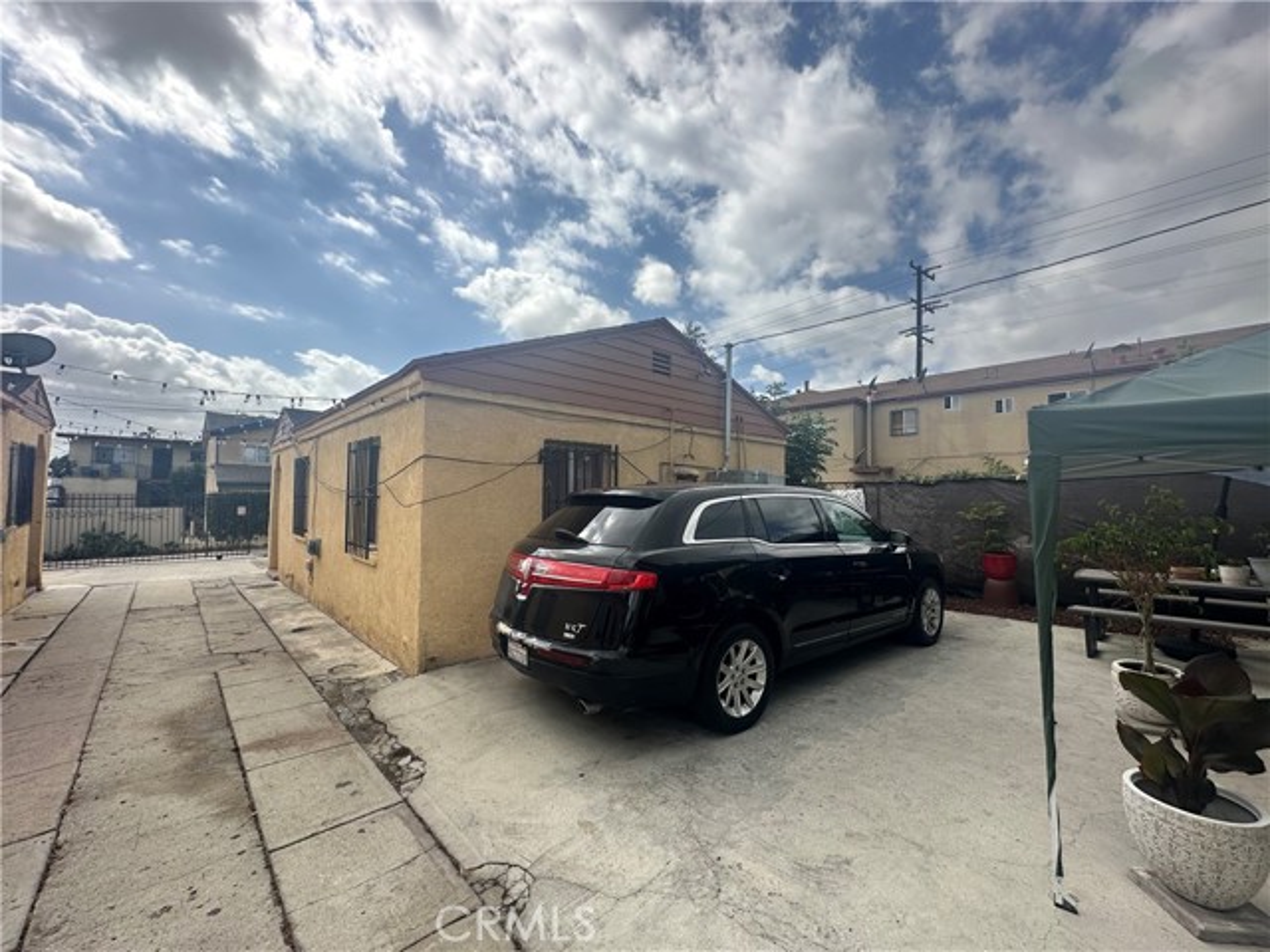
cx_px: 635
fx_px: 514
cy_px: 476
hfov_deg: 102.1
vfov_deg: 85.7
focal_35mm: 14
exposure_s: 1/1135
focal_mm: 2.22
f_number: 2.2
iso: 50
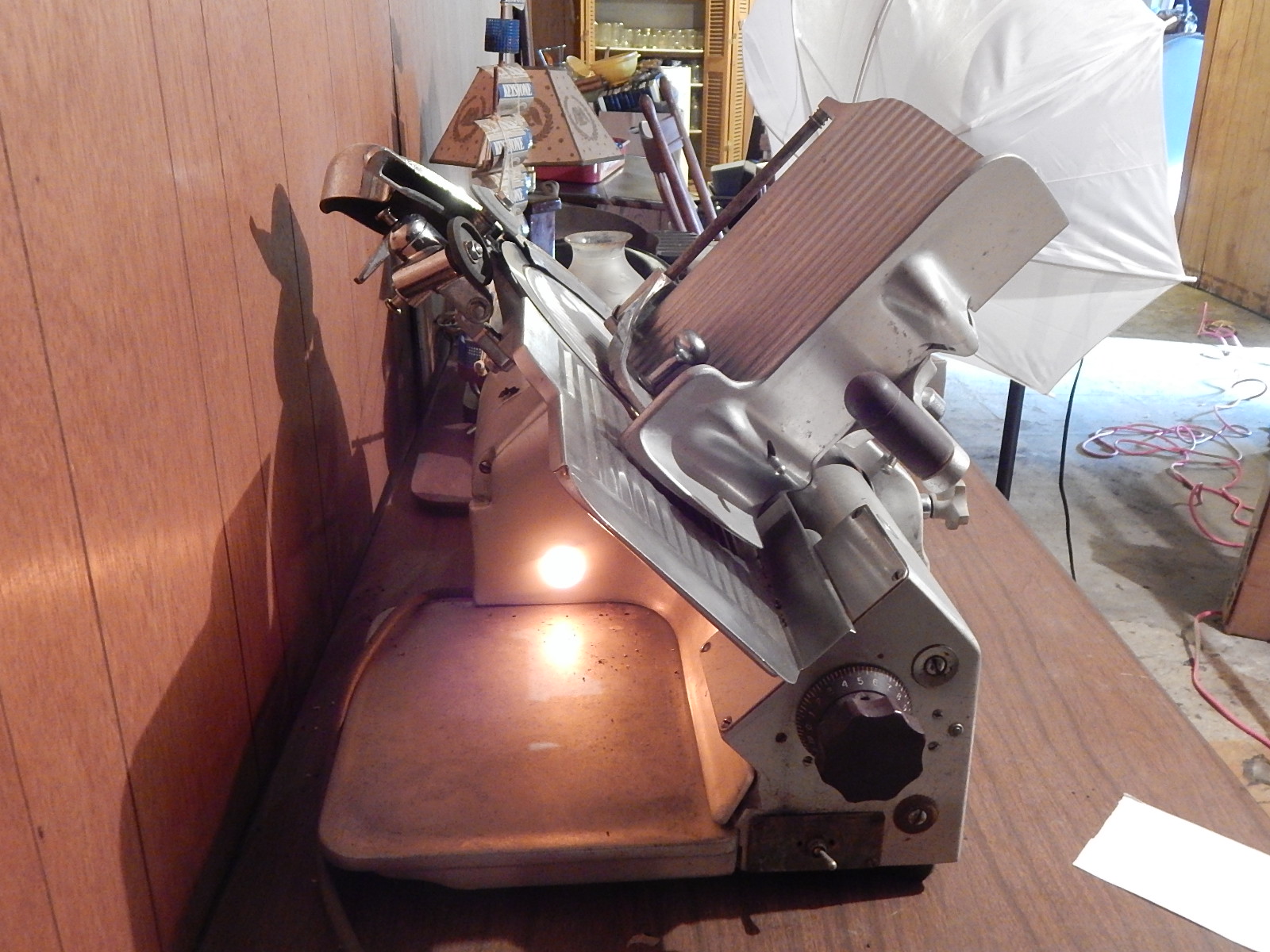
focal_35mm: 31
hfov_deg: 58.4
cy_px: 476
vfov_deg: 45.4
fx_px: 1137
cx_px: 635
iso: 800
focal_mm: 5.6
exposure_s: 1/5
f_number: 3.2
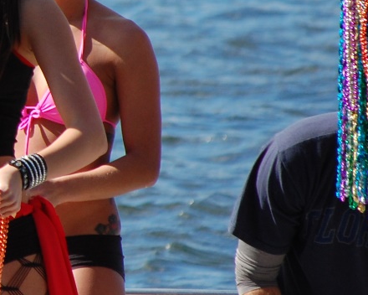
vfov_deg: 1.5
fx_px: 11131
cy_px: 30
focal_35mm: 1022
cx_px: -227
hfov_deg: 1.9
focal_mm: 200
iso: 400
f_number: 5.6
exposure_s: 1/1000
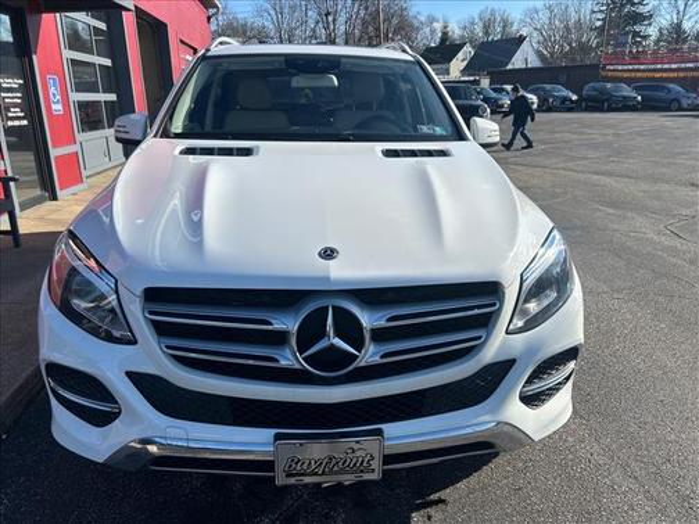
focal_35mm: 26
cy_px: 262
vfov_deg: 53.1
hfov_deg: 67.3
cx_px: 350
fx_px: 525
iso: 50
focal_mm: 5.7
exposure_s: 1/4831
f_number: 1.5
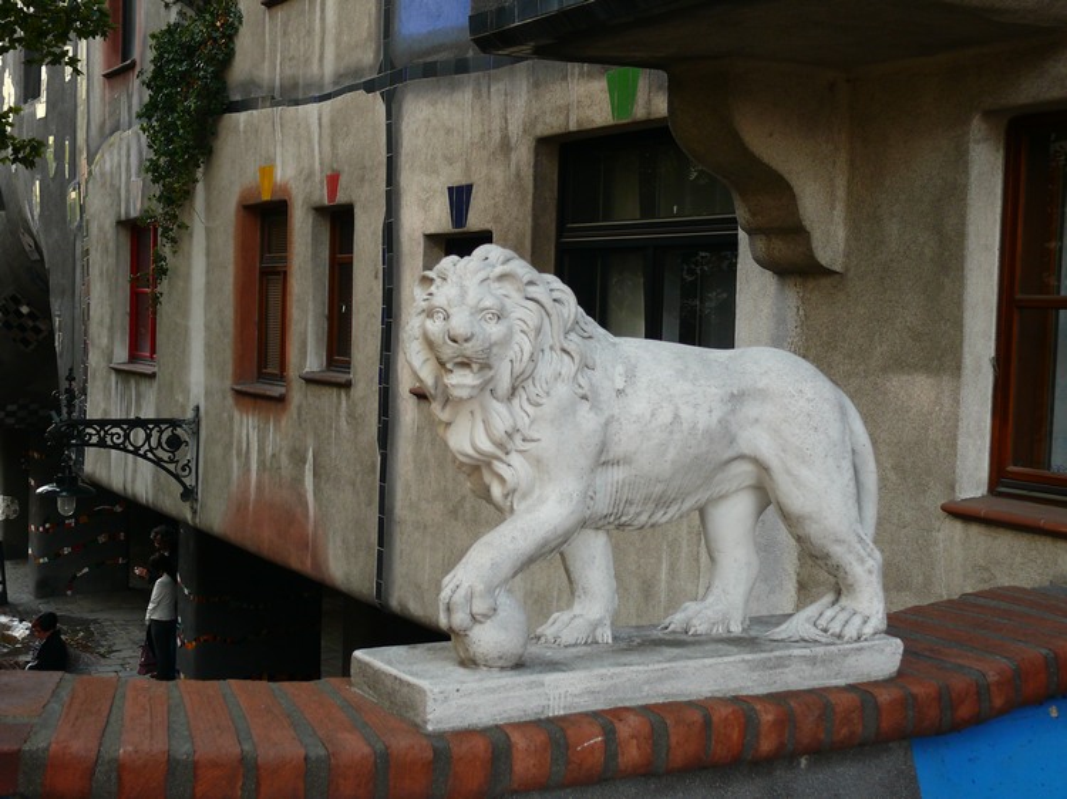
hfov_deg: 38.2
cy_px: 400
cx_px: 534
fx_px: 1541
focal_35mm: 50
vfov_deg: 29.1
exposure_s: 1/40
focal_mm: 10.6
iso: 100
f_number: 3.2
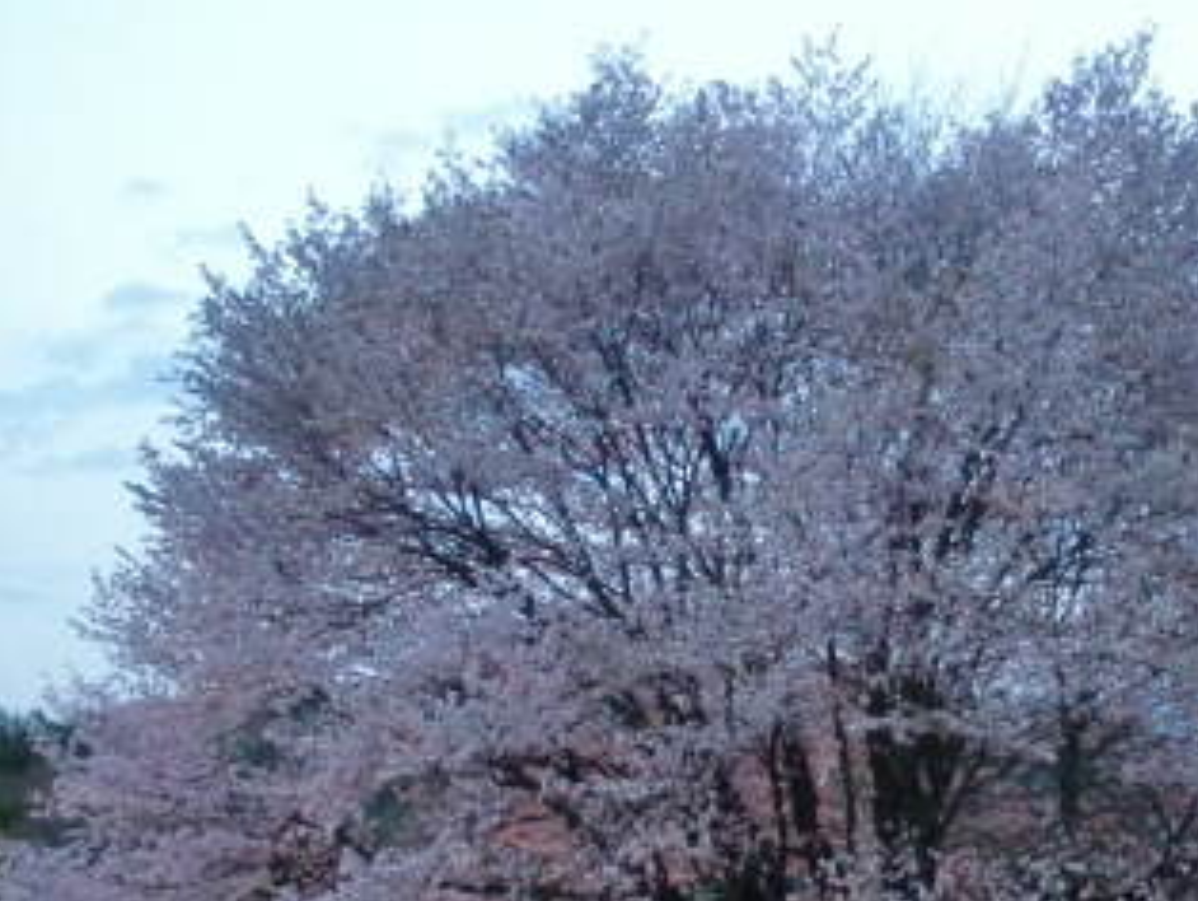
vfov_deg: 25.2
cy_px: 725
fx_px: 1974
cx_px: 847
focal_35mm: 57
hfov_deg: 33.3
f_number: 2.6
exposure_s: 1/40
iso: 400
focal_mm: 4.65
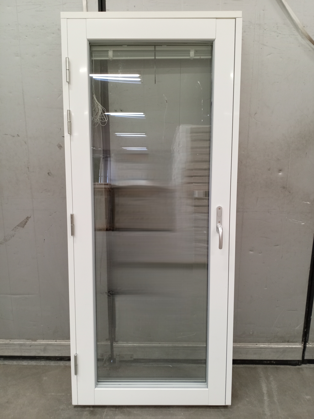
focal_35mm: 27
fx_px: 327
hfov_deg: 51.4
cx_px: 157
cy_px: 210
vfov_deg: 65.3
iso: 787
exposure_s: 1/20
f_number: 1.8
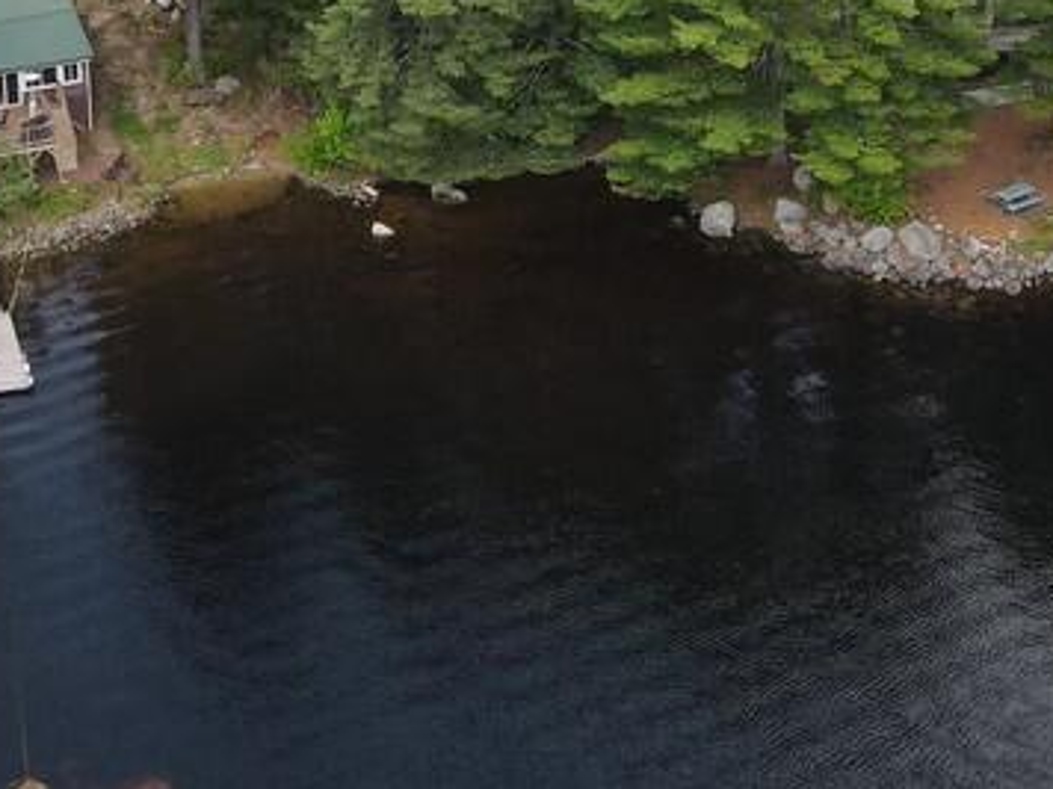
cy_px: -198
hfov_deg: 27.8
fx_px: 2099
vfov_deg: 19.8
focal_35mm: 69
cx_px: 290
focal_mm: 4.5
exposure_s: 1/500
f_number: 2.8
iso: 100
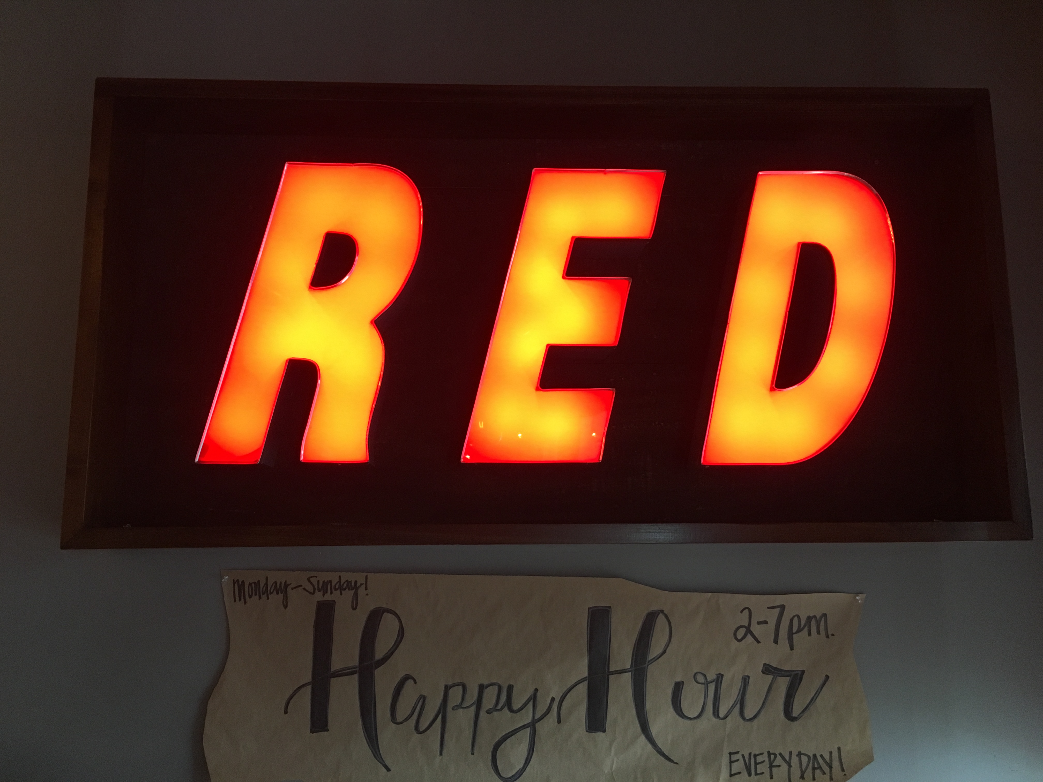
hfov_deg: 61.7
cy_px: 391
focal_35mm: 29
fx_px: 874
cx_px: 522
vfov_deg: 48.2
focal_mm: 4.15
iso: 125
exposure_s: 1/30
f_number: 2.2
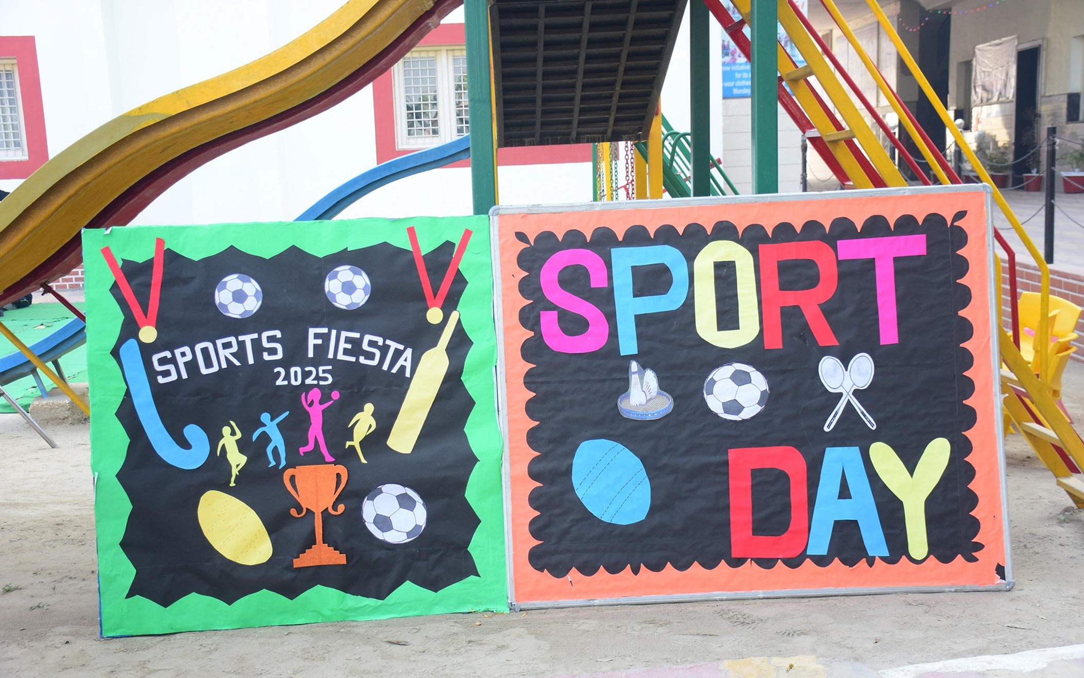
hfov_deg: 43.5
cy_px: 338
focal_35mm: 46
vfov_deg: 28.0
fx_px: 1359
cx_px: 542
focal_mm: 30
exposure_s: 1/125
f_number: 5.6
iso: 320
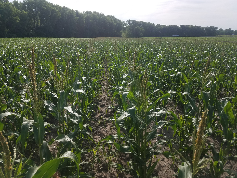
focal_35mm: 26
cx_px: 118
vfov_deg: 53.1
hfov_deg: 67.3
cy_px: 89
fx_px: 178
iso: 40
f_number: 1.7
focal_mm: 4.2
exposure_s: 1/2232
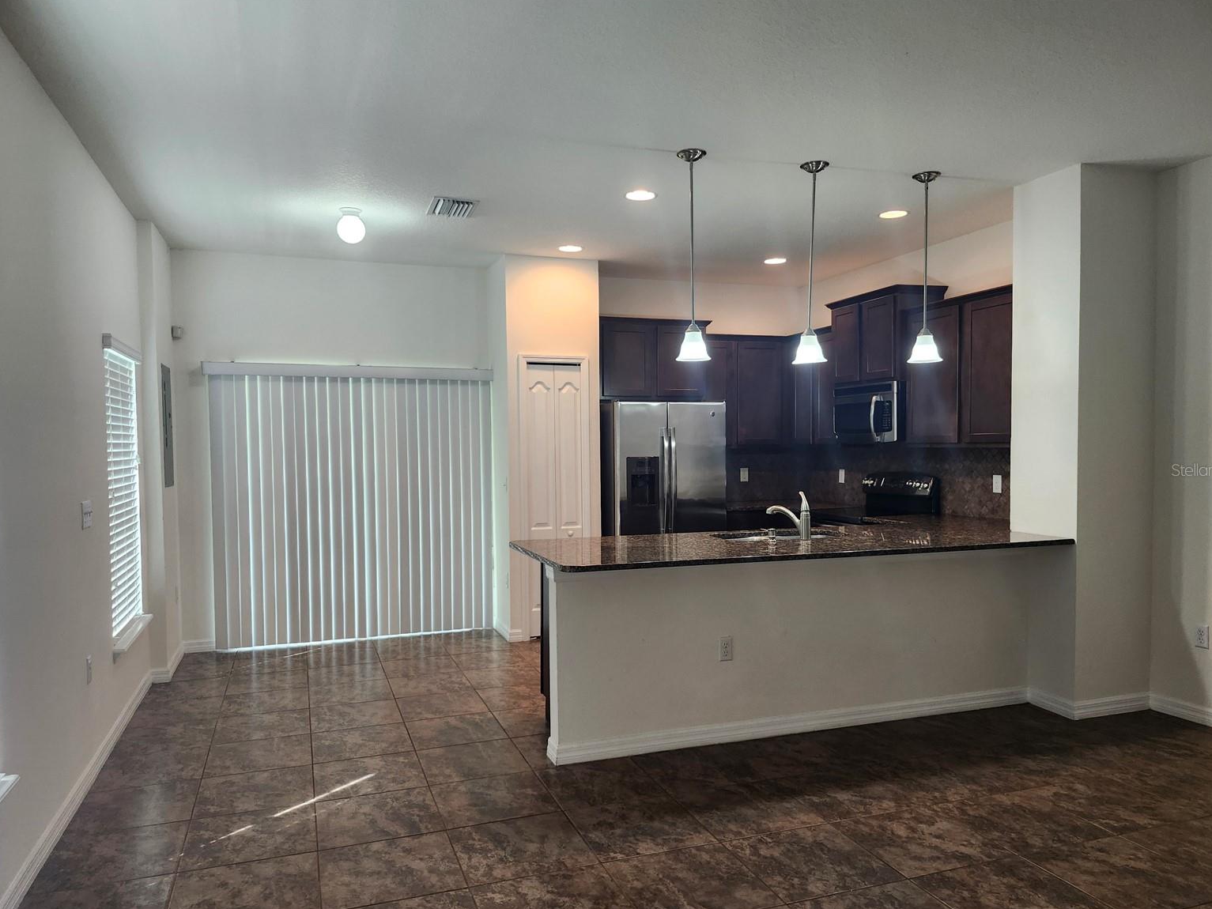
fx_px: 840
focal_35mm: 24
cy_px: 470
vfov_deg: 56.8
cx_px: 614
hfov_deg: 71.6
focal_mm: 5.54
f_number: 1.8
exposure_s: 1/120
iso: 250
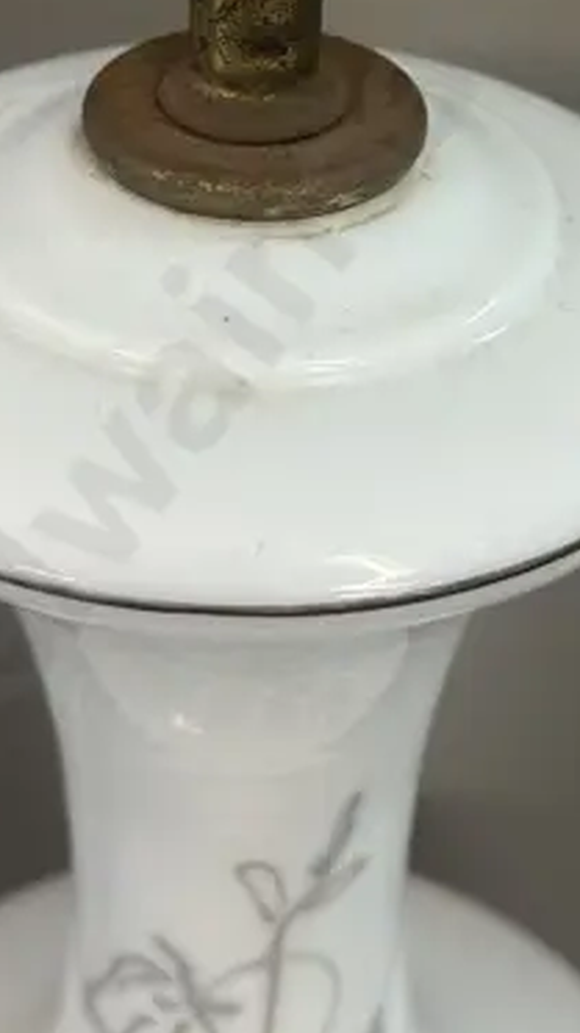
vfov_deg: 28.7
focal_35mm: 72
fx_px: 1970
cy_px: 203
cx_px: 330
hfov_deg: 16.7
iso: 125
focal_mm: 6.86
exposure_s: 1/50
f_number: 1.78
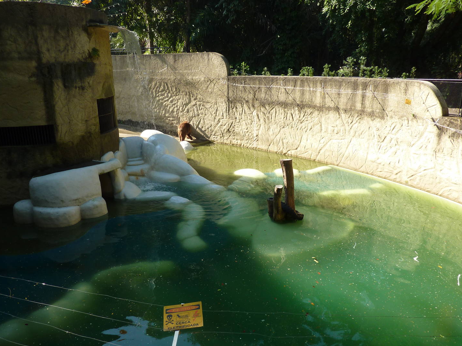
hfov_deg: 63.5
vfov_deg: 49.7
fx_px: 374
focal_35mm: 28
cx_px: 230
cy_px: 183
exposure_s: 1/125
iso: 80
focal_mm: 4.1
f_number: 4
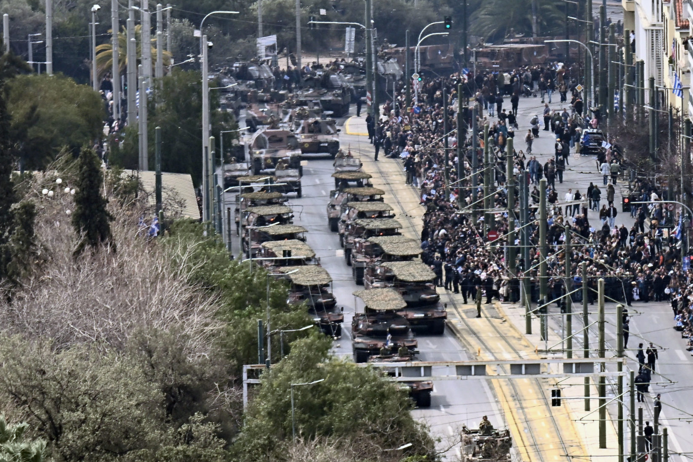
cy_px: 206
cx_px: 401
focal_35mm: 1123
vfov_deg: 1.2
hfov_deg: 1.8
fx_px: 21616
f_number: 8
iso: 1000
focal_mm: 600
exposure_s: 1/1600
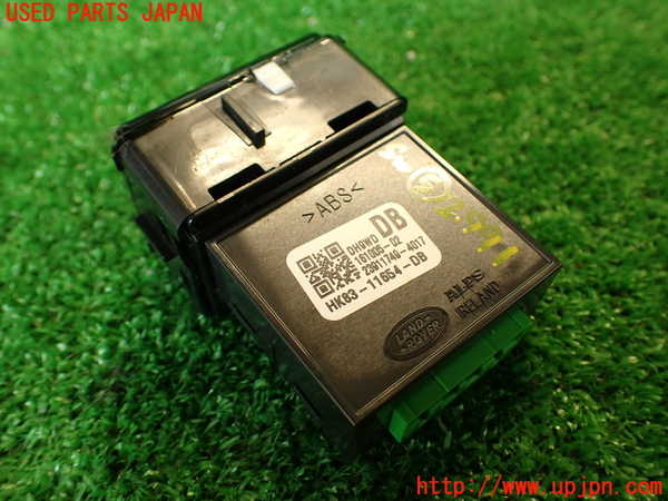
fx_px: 618
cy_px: 250
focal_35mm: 32
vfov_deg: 44.2
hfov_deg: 56.8
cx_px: 334
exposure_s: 1/40
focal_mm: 5.79
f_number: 2.4
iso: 200
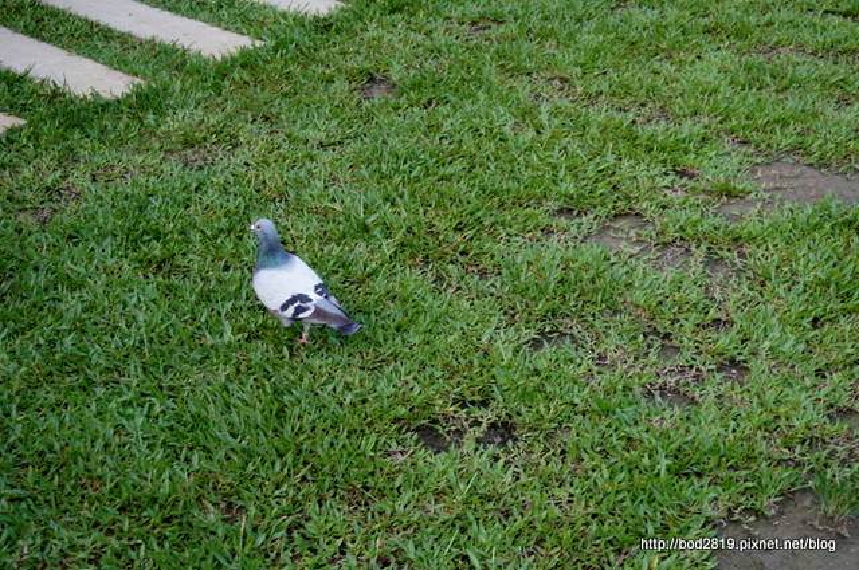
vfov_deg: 26.4
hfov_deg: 38.9
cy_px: 285
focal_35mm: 51
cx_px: 430
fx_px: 1215
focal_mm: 34
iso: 500
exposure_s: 1/160
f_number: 5
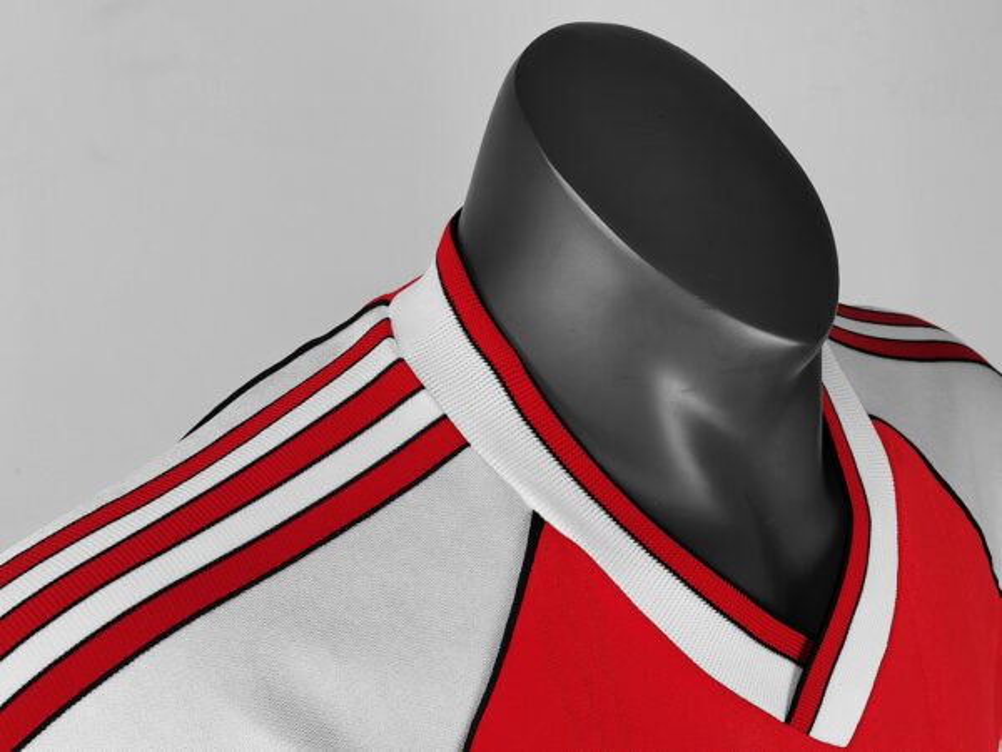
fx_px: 1245
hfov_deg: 43.9
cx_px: 501
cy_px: 376
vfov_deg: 33.6
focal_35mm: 43
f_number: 1.8
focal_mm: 5.58
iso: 160
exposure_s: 1/100
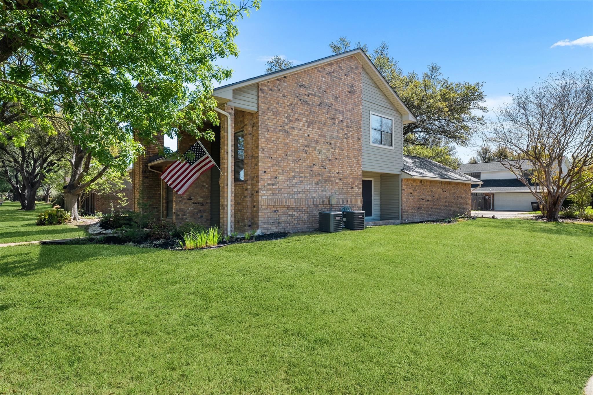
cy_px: 198
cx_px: 296
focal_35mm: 19
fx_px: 313
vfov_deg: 64.5
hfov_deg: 86.9
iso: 200
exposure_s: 1/25
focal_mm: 19
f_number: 10
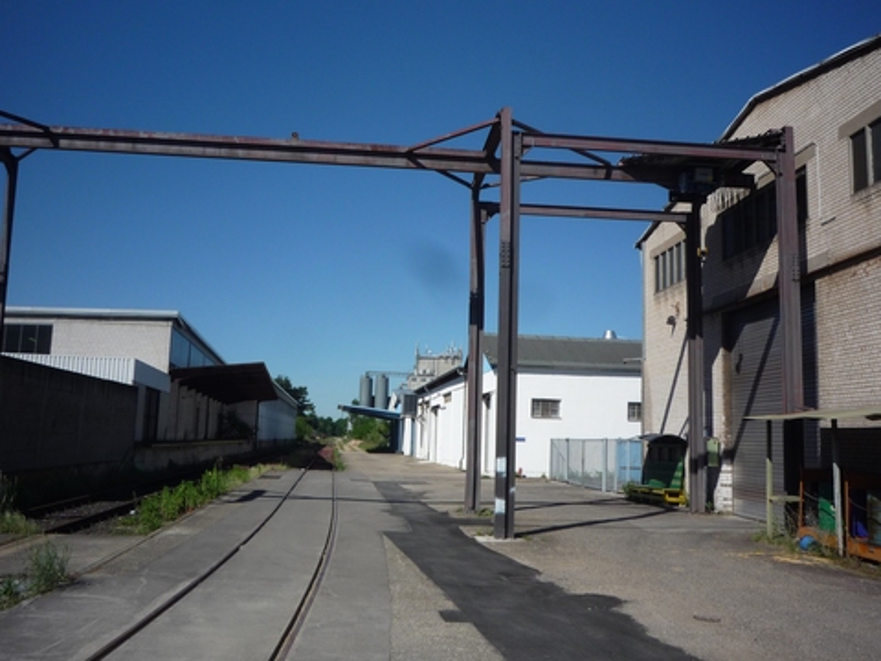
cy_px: 330
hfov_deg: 56.8
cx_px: 440
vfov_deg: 44.2
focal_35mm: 32
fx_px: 814
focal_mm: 5.2
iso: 100
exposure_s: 1/640
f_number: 5.6
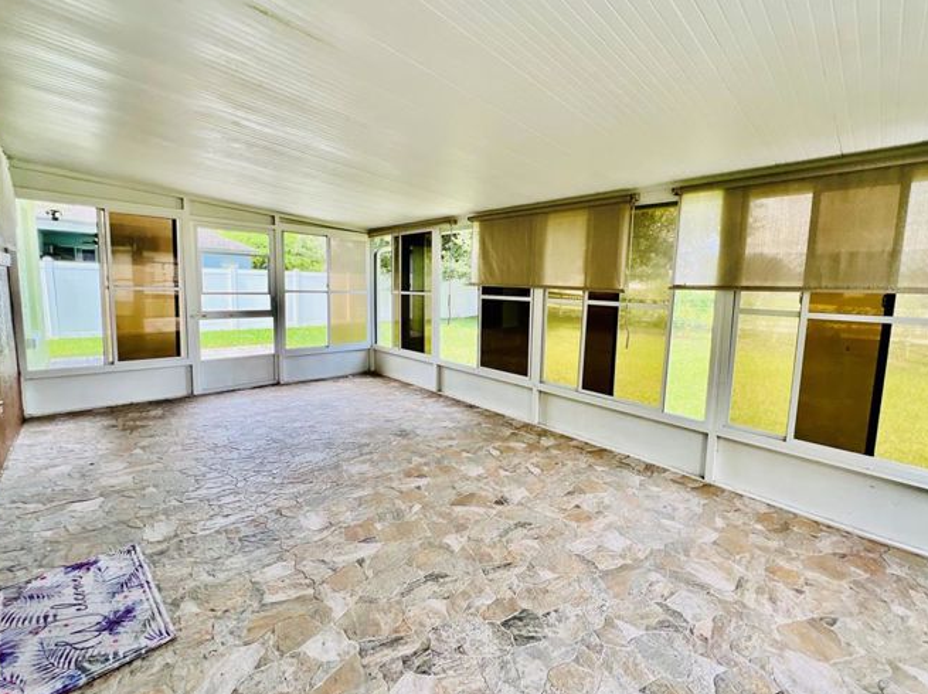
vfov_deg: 85.5
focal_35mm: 14
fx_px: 375
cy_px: 329
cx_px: 481
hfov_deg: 102.1
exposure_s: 1/101
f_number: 1.8
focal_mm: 1.57
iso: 32
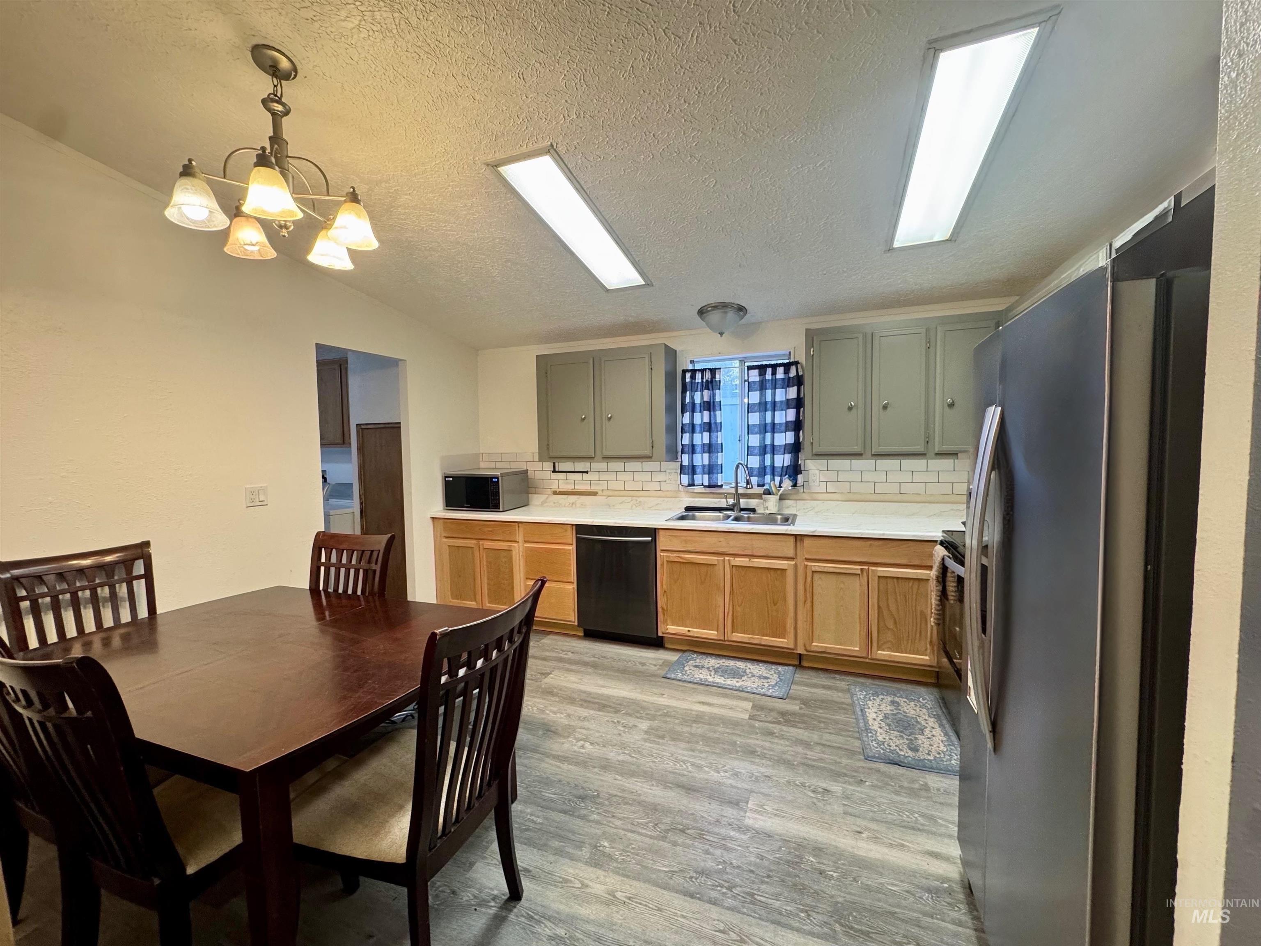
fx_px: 510
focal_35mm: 14
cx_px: 630
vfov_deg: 85.7
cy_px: 473
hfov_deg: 102.1
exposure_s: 1/60
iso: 250
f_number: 2.2
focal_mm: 2.22
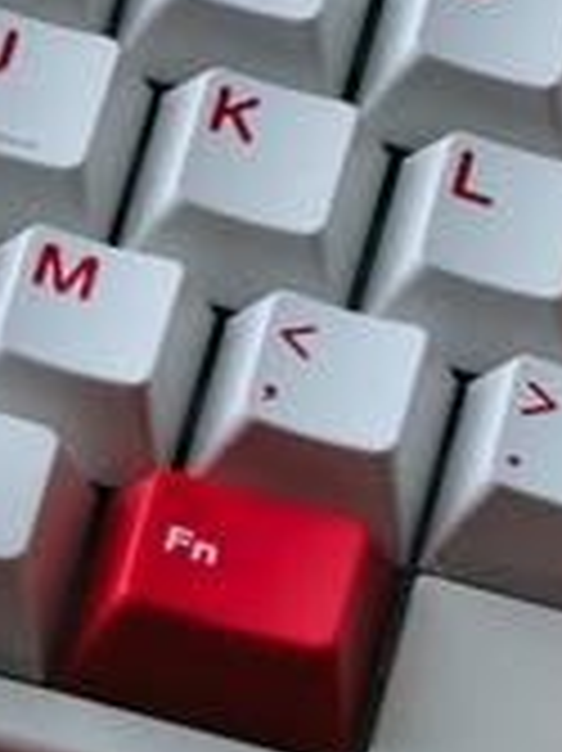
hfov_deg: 2.8
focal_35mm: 535
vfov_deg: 3.7
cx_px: 9
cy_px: 198
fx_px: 11596
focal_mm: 110
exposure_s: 1/30
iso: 320
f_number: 5.6
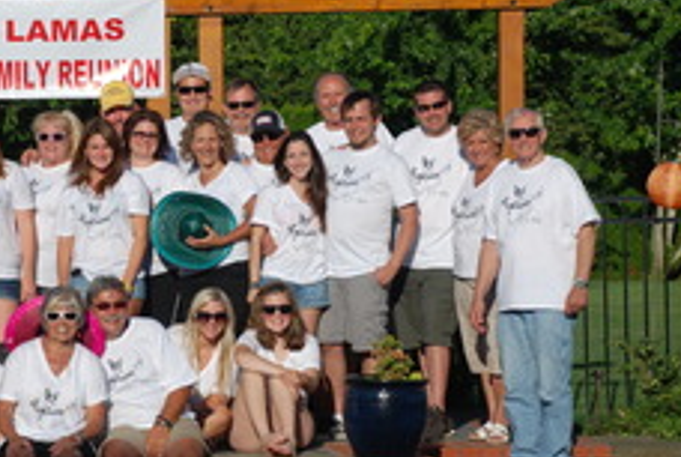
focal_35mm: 184
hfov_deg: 11.1
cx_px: 164
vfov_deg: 7.5
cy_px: 221
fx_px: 3487
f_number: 5.6
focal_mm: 70
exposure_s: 1/500
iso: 100
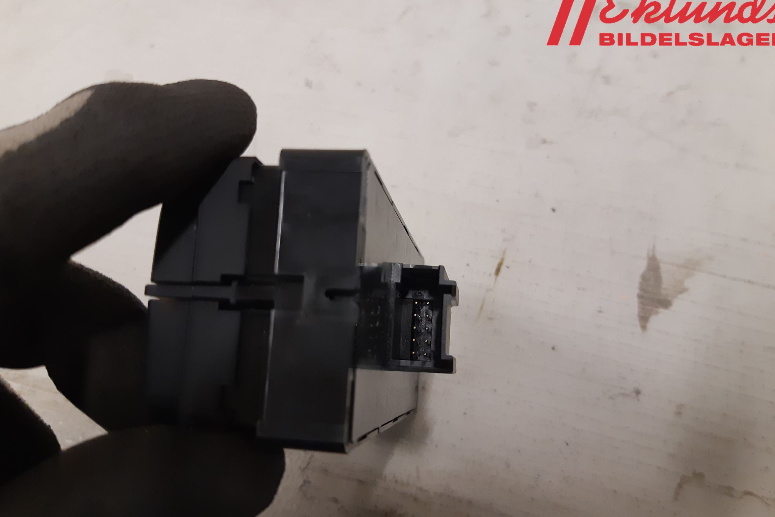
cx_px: 386
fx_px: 603
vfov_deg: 46.4
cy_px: 280
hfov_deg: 65.5
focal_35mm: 28
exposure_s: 1/50
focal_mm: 3.93
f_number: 1.7
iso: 200
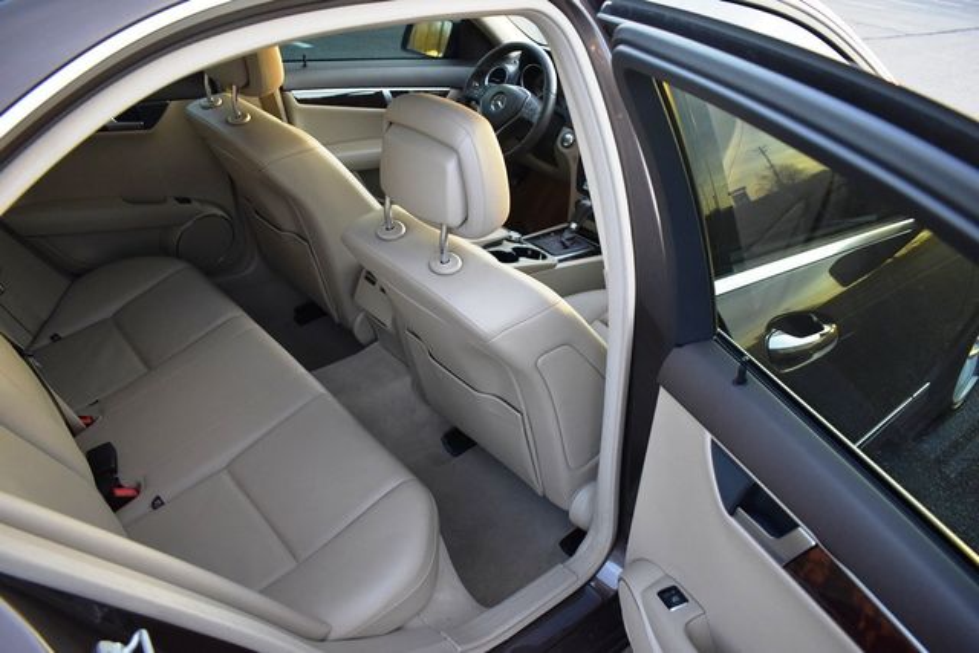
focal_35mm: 27
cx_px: 490
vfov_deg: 48.0
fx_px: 734
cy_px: 326
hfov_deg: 67.4
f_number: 3.5
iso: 800
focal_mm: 18
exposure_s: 1/125
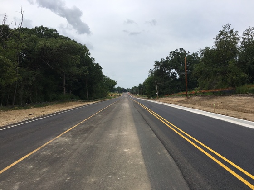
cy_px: 95
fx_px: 213
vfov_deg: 48.2
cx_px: 127
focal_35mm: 29
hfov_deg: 61.7
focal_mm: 4.15
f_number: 2.2
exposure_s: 1/2404
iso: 25
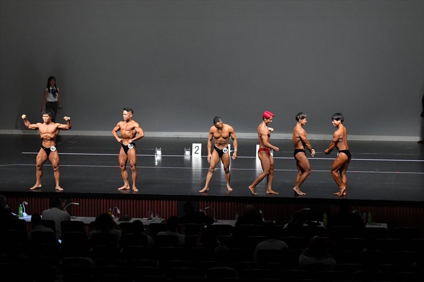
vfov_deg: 13.0
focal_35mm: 105
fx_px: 1236
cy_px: 141
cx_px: 212
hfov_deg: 19.5
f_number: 5.6
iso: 5000
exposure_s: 1/400
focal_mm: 70
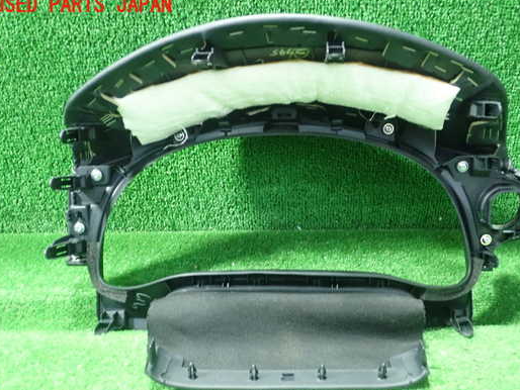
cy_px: 220
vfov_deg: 40.7
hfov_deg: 52.5
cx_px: 291
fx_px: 526
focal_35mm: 35
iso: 800
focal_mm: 5.5
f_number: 2.3
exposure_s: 1/40
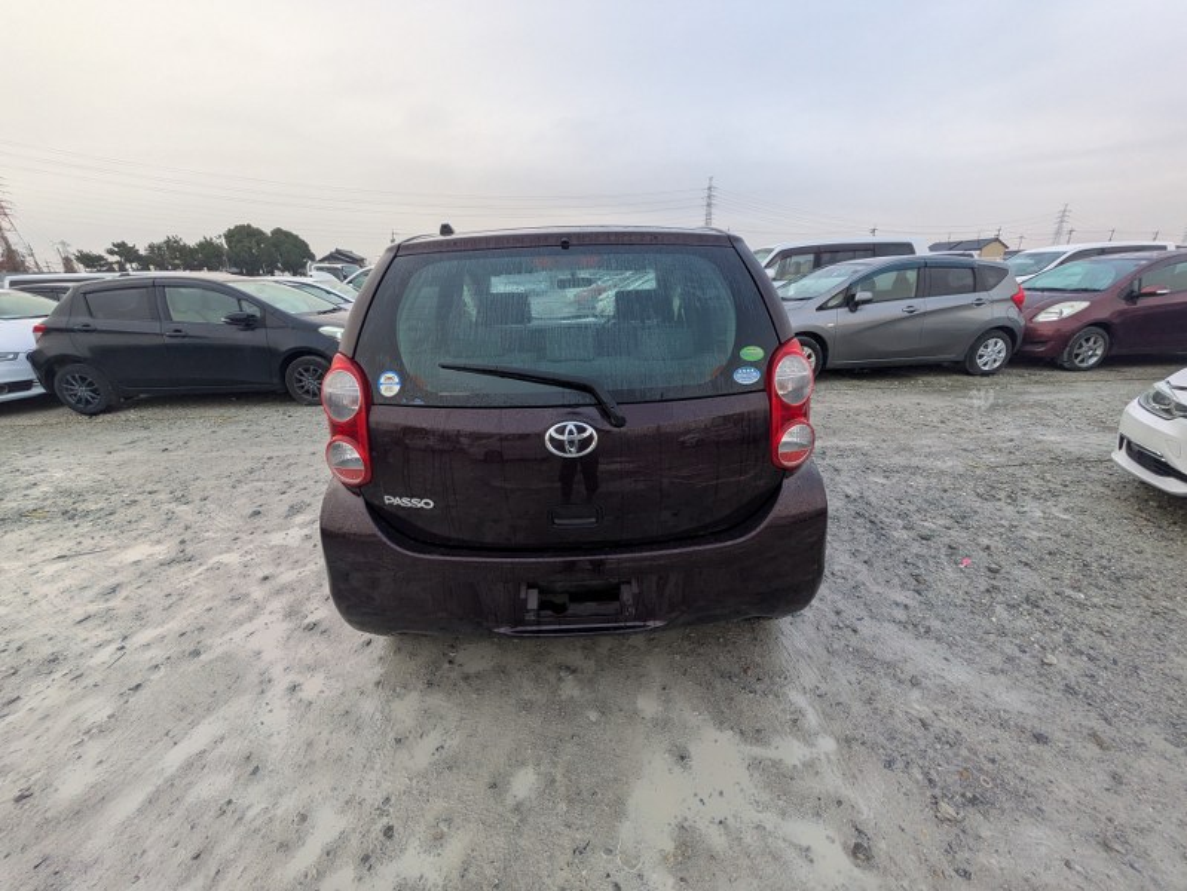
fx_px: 480
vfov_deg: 85.7
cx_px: 594
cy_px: 446
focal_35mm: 14
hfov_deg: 102.0
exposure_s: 1/218
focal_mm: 1.83
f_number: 2.2
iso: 93
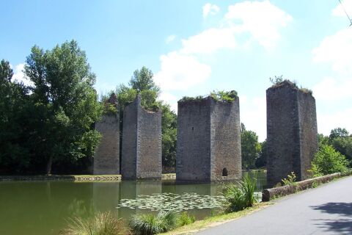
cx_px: 176
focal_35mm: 34
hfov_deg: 55.8
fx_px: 332
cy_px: 118
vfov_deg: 38.9
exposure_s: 1/250
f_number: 5.6
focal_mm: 5.6
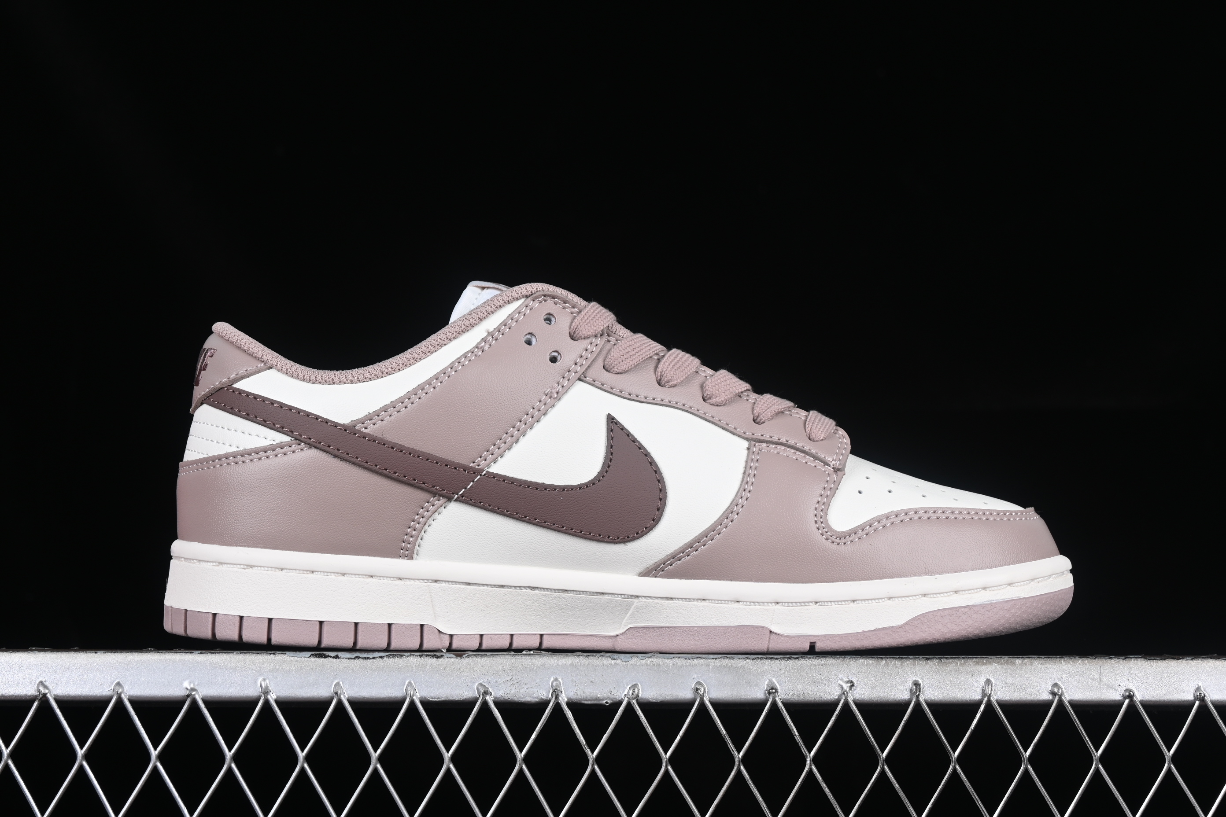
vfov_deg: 18.2
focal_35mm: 75
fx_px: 2554
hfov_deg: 27.0
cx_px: 613
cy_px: 408
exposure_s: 1/80
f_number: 8
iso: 160
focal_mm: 50
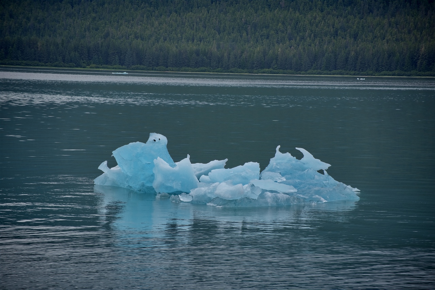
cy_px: 145
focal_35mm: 165
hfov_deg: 12.4
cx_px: 218
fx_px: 1994
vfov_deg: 8.3
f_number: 7.1
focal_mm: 165
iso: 100
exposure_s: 1/400
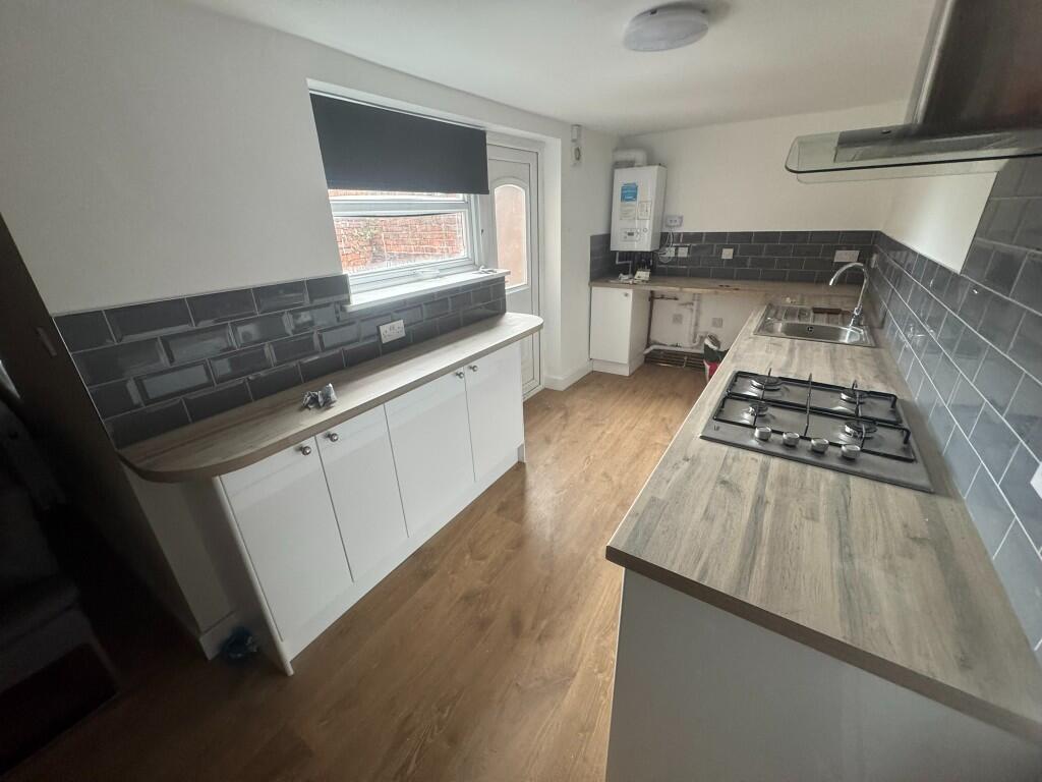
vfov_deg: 85.7
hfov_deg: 102.1
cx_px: 521
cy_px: 391
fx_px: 421
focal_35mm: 14
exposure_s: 1/70
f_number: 2.2
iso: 320
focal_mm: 2.22
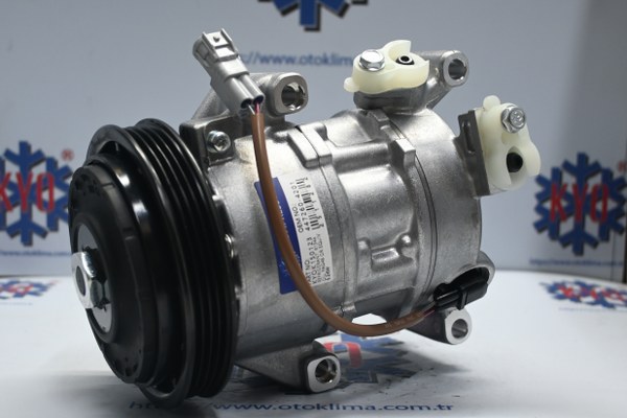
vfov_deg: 25.8
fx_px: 914
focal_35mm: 52
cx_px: 314
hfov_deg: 37.9
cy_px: 209
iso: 900
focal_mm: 35
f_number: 5.3
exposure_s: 1/60
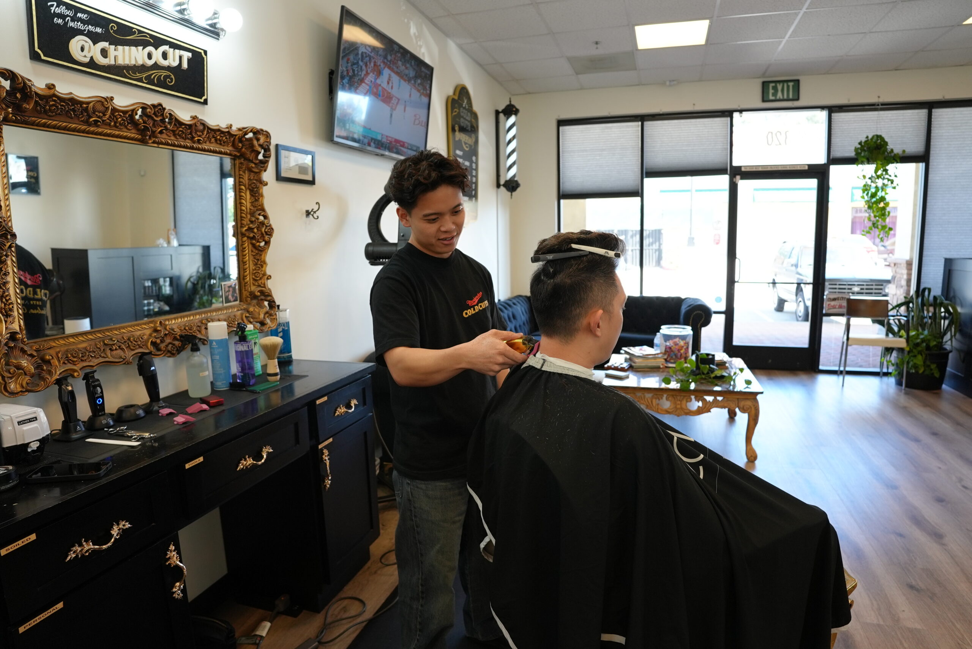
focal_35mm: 20
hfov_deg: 83.9
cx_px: 486
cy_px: 324
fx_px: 540
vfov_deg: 62.0
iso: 1000
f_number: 4
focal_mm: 20
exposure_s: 1/160
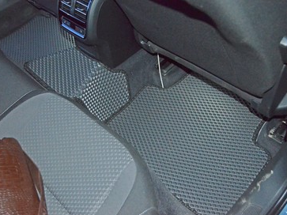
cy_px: 109
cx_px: 136
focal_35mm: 40
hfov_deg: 46.8
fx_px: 332
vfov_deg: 35.9
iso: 3200
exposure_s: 1/60
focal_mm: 24
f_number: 4
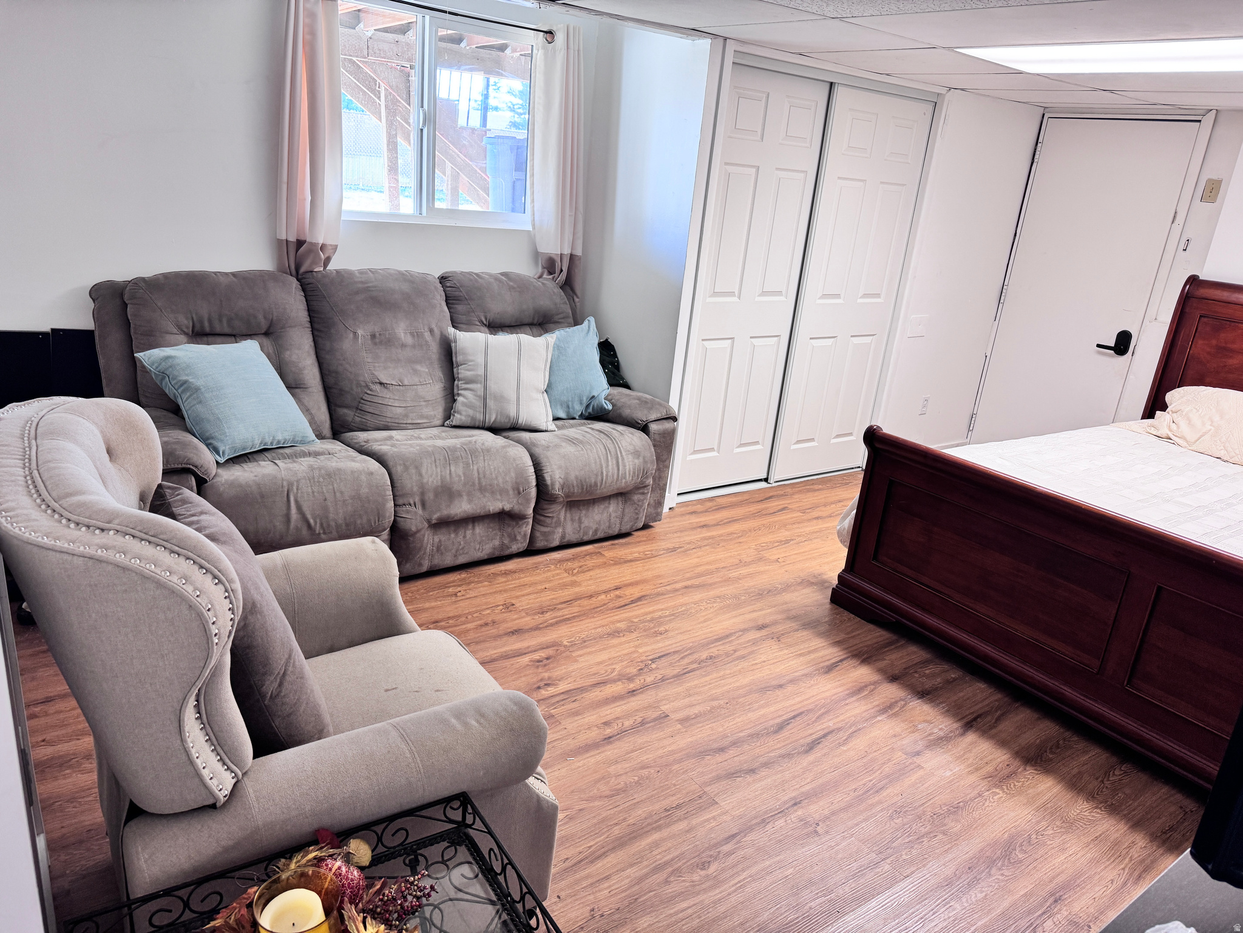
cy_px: 466
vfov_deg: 56.8
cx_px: 622
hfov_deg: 71.6
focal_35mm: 24
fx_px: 862
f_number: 1.78
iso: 160
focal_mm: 6.76
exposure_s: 1/60
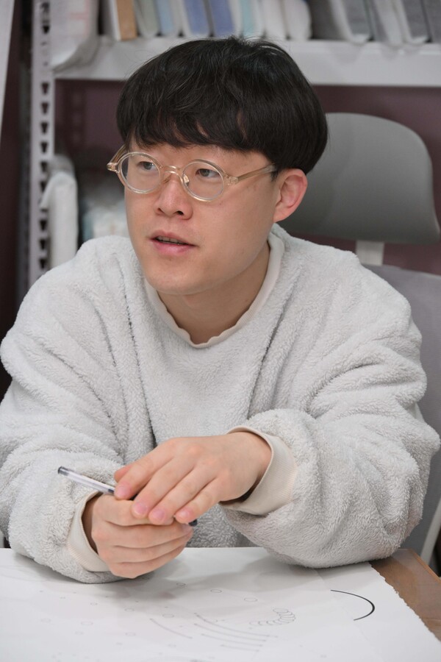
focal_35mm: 110
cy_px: 331
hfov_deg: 12.5
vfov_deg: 18.6
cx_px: 220
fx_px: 2021
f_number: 6.3
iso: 3200
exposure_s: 1/500
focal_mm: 110
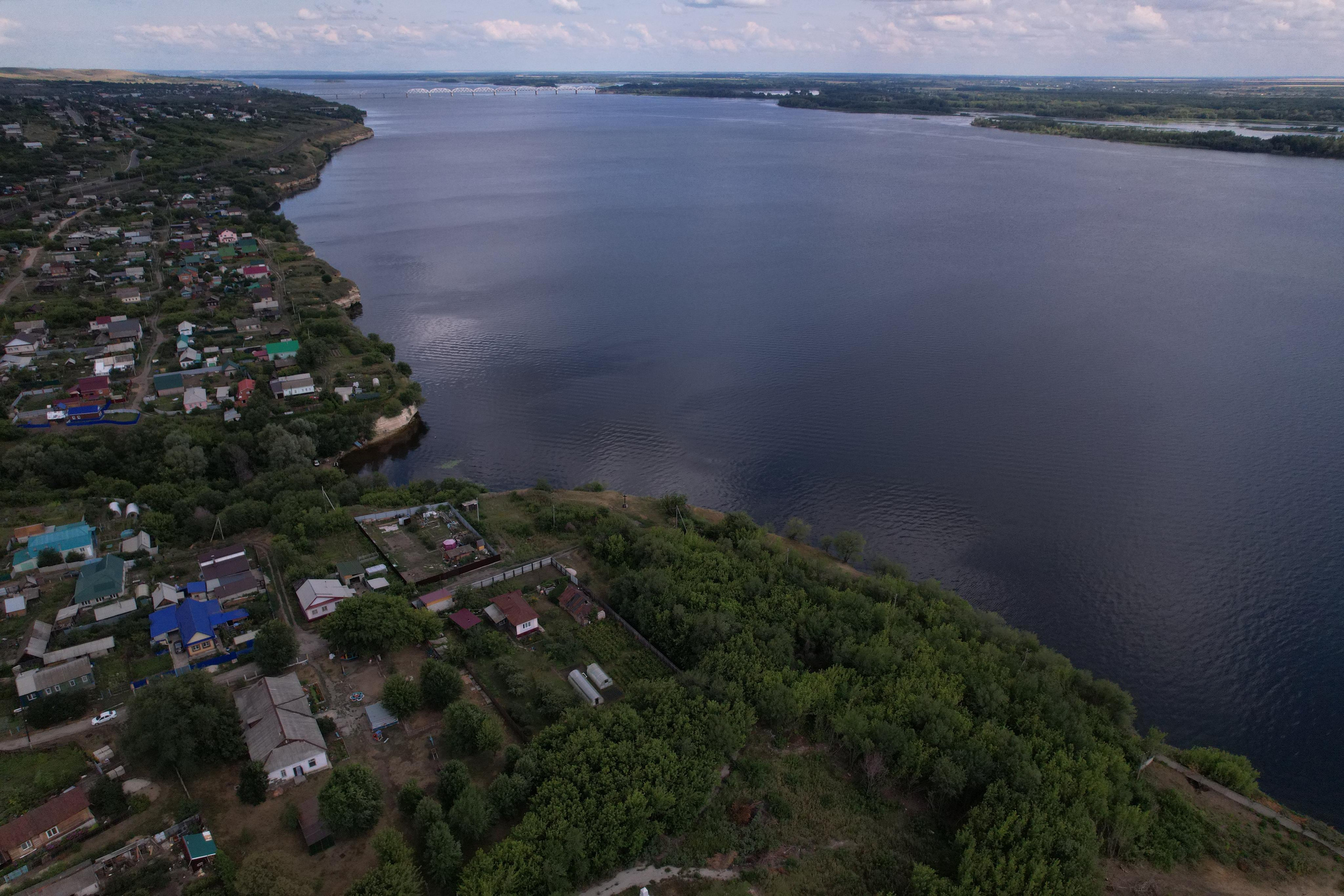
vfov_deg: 57.2
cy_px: 448
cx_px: 672
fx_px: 821
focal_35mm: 22
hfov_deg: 78.6
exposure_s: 1/240
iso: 400
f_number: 2.8
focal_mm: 8.38
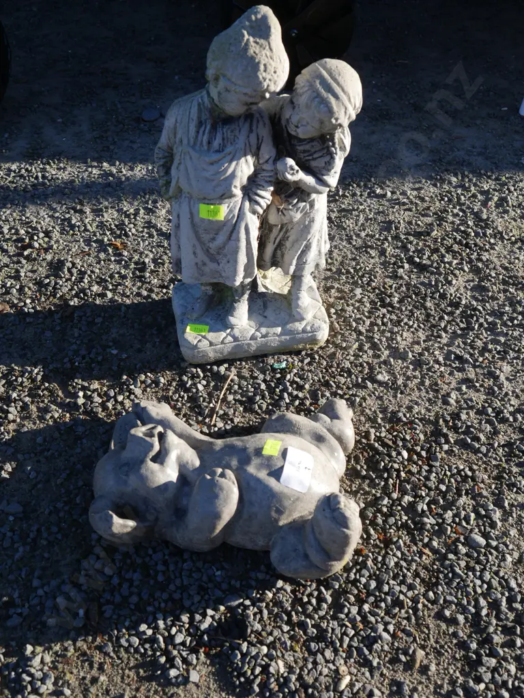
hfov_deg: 41.8
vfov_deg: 54.0
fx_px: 686
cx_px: 262
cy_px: 349
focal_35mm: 34
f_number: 6.3
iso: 200
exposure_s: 1/250
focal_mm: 17
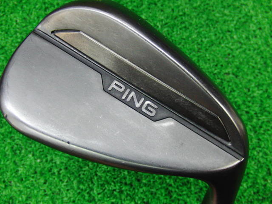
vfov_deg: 38.7
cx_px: 136
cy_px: 102
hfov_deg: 50.1
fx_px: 291
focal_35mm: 37
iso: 400
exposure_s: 1/30
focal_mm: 6.42
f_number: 3.6
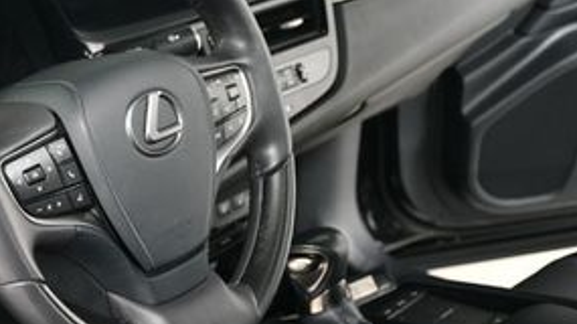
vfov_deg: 10.7
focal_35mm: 113
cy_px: 202
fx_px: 1728
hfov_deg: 18.5
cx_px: -4
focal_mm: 32
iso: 100
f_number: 4
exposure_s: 1/160
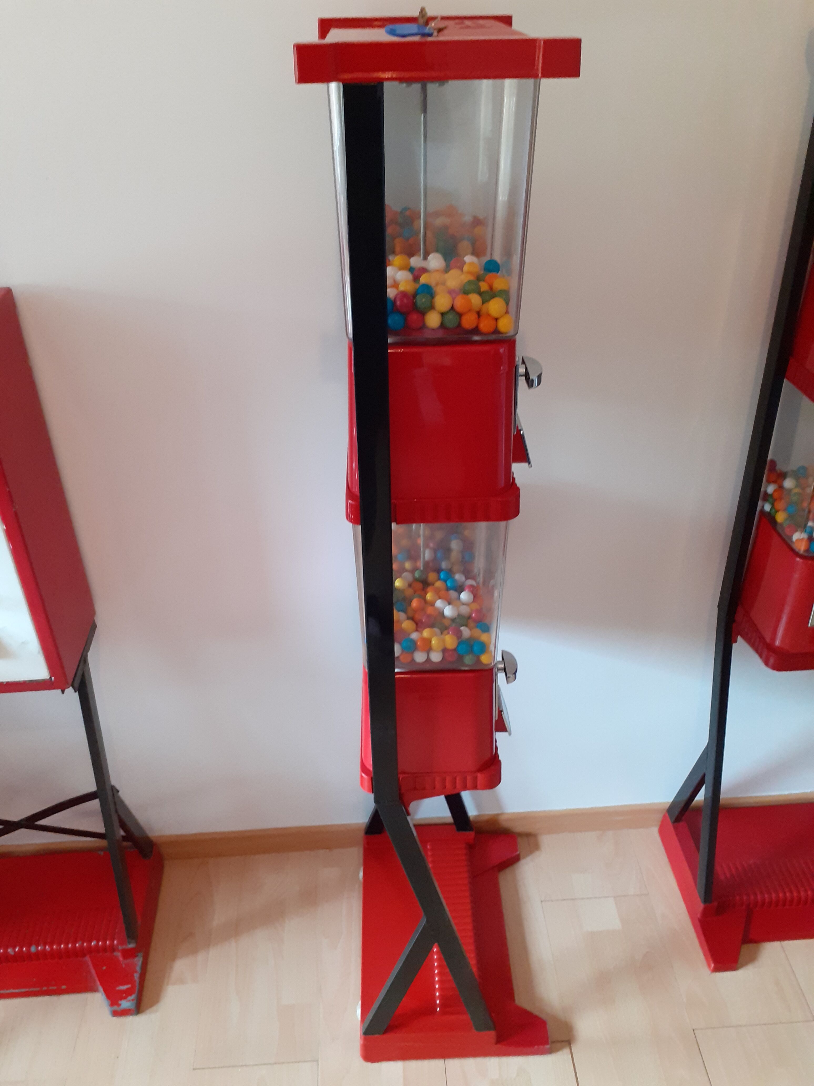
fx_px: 847
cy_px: 543
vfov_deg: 65.3
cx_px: 407
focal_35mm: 27
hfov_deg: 51.4
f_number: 1.9
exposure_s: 1/33
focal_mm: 3.6
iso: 200
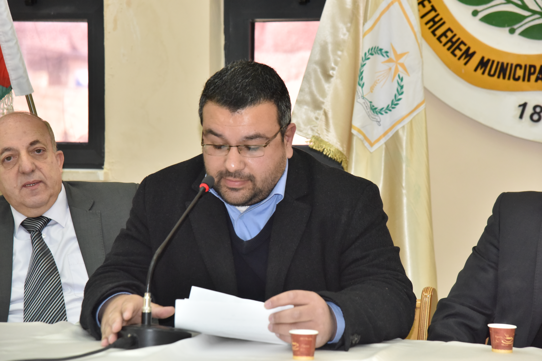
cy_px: 180
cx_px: 271
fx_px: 1581
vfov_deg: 13.0
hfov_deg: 19.5
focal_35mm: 105
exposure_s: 1/200
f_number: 6.3
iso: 2500
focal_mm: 105
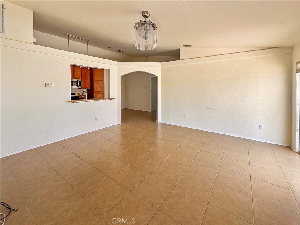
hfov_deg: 102.1
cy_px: 112
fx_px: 121
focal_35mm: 14
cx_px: 150
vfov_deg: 85.7
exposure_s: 1/100
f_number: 2.2
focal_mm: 2.22
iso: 64
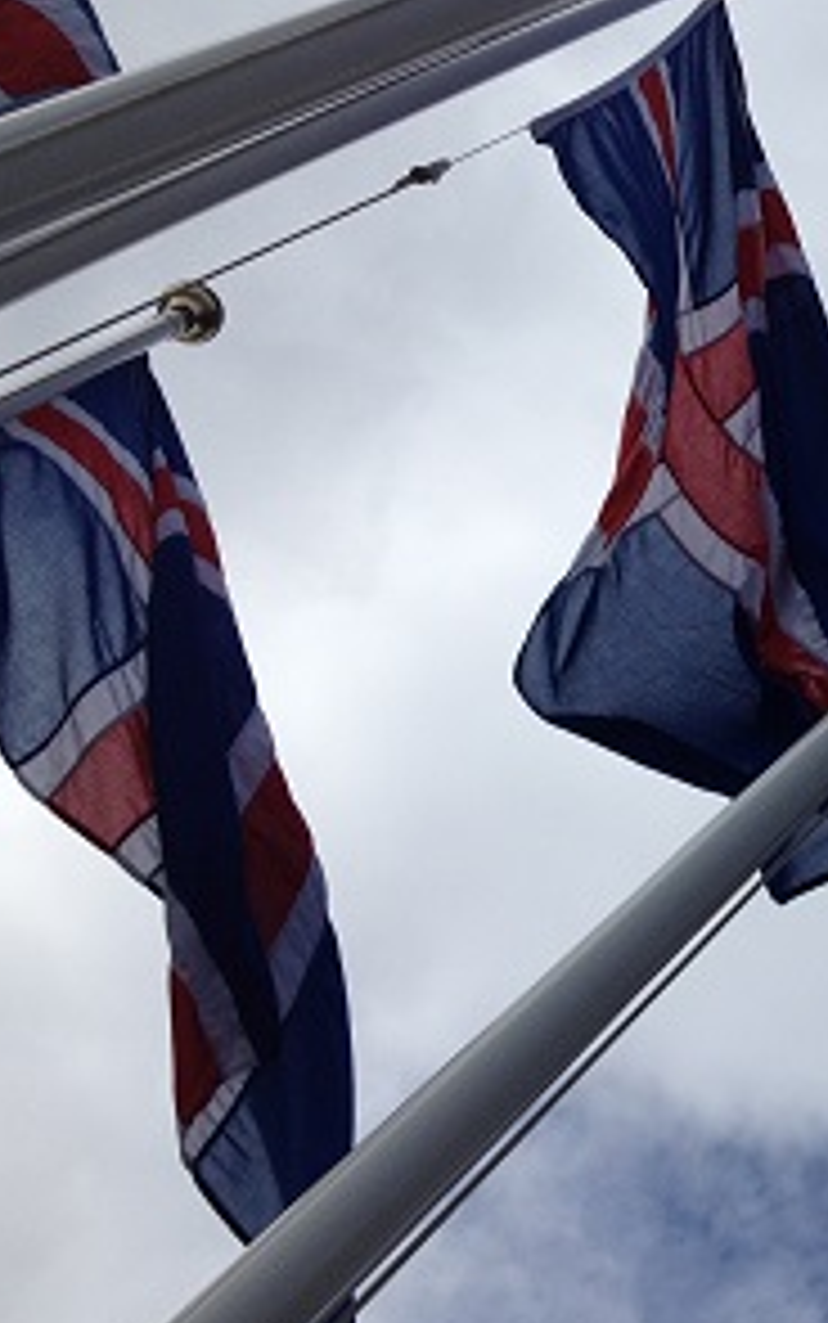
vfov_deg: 32.4
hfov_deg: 19.5
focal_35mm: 63
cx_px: 981
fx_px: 2272
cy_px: 614
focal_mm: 4.28
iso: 50
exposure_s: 1/5525
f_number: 2.4
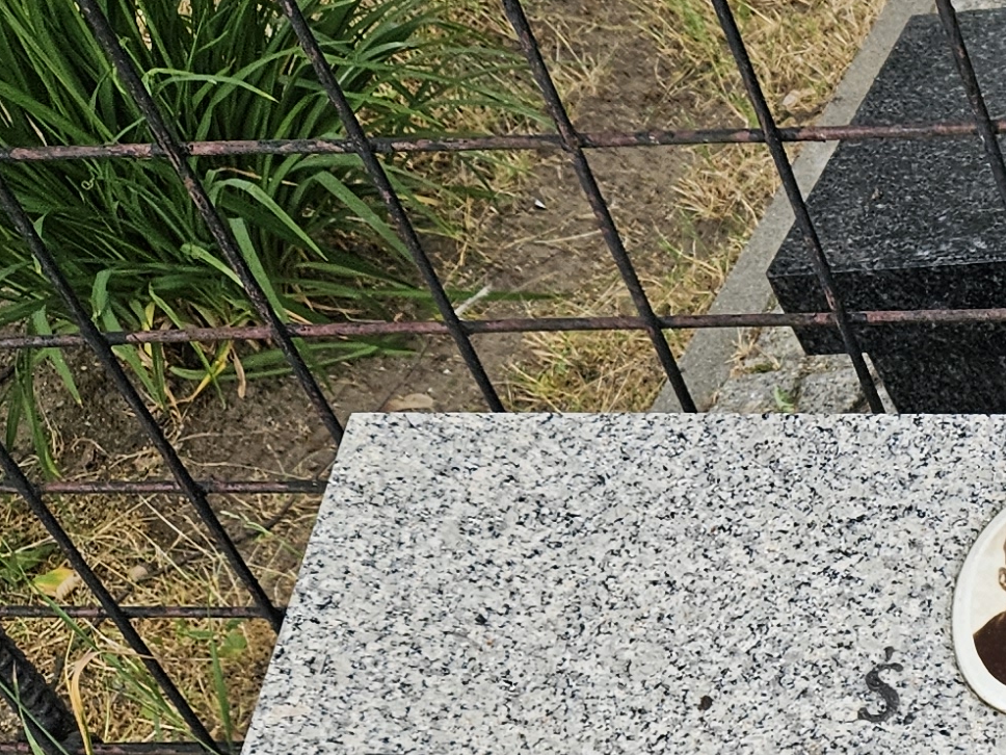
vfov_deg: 14.7
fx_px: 2761
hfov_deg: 16.8
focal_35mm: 95
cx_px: 1859
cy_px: 1036
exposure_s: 1/180
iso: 50
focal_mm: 5.4
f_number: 1.8
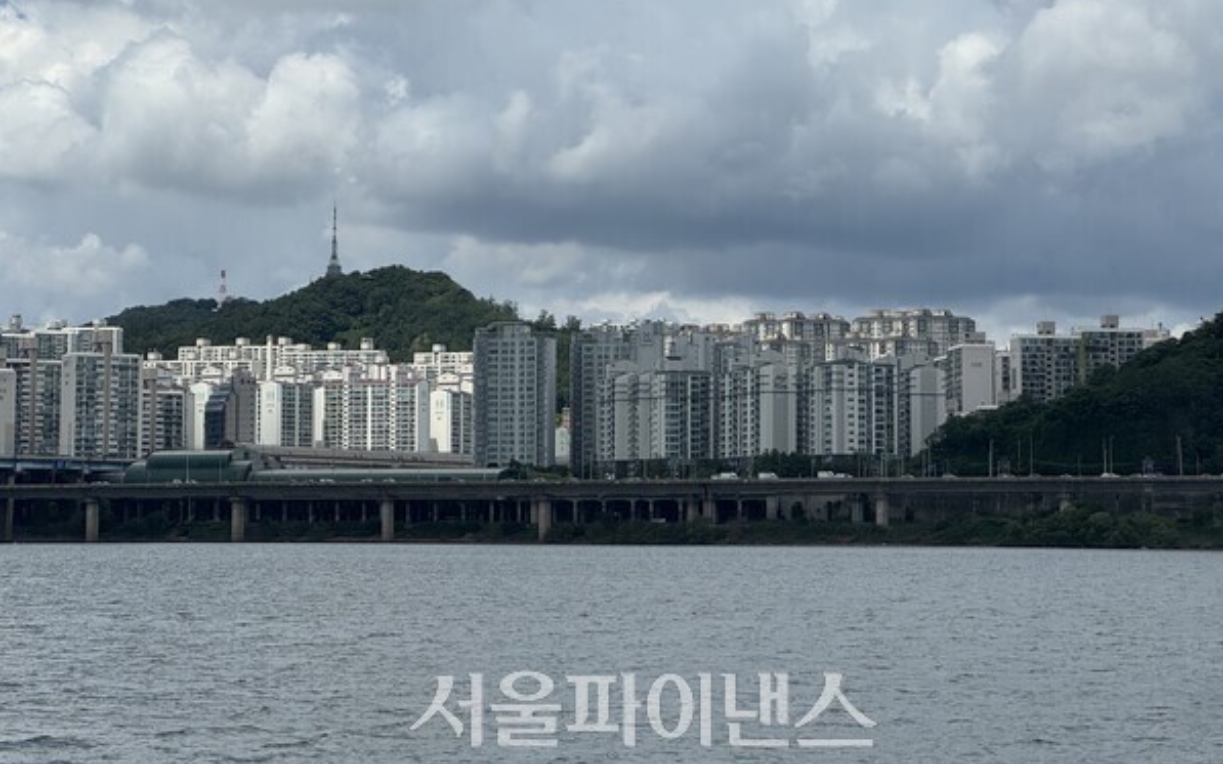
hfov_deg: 25.2
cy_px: 317
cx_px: 613
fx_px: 2733
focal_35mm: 82
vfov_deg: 15.9
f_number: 2.8
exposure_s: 1/2538
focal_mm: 9
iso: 32
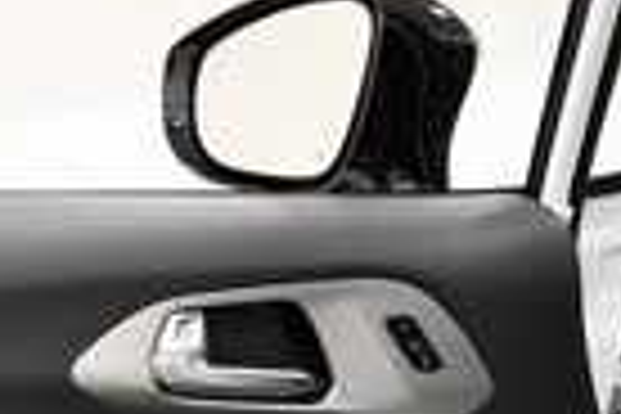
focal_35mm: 55
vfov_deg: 22.1
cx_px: -81
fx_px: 949
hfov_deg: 31.6
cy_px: 542
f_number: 5
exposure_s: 1/125
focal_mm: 13
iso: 1800
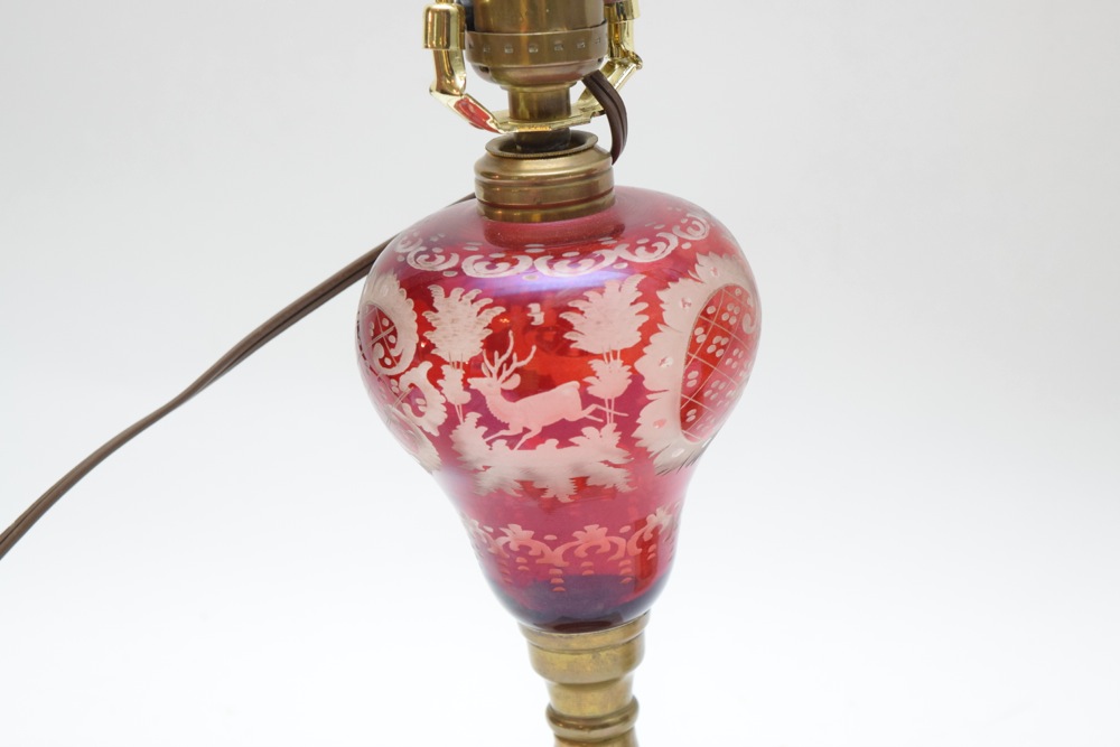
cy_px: 374
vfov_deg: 16.6
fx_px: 2567
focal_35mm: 82
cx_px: 560
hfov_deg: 24.6
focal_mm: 55
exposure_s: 1/60
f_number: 5.6
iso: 1100
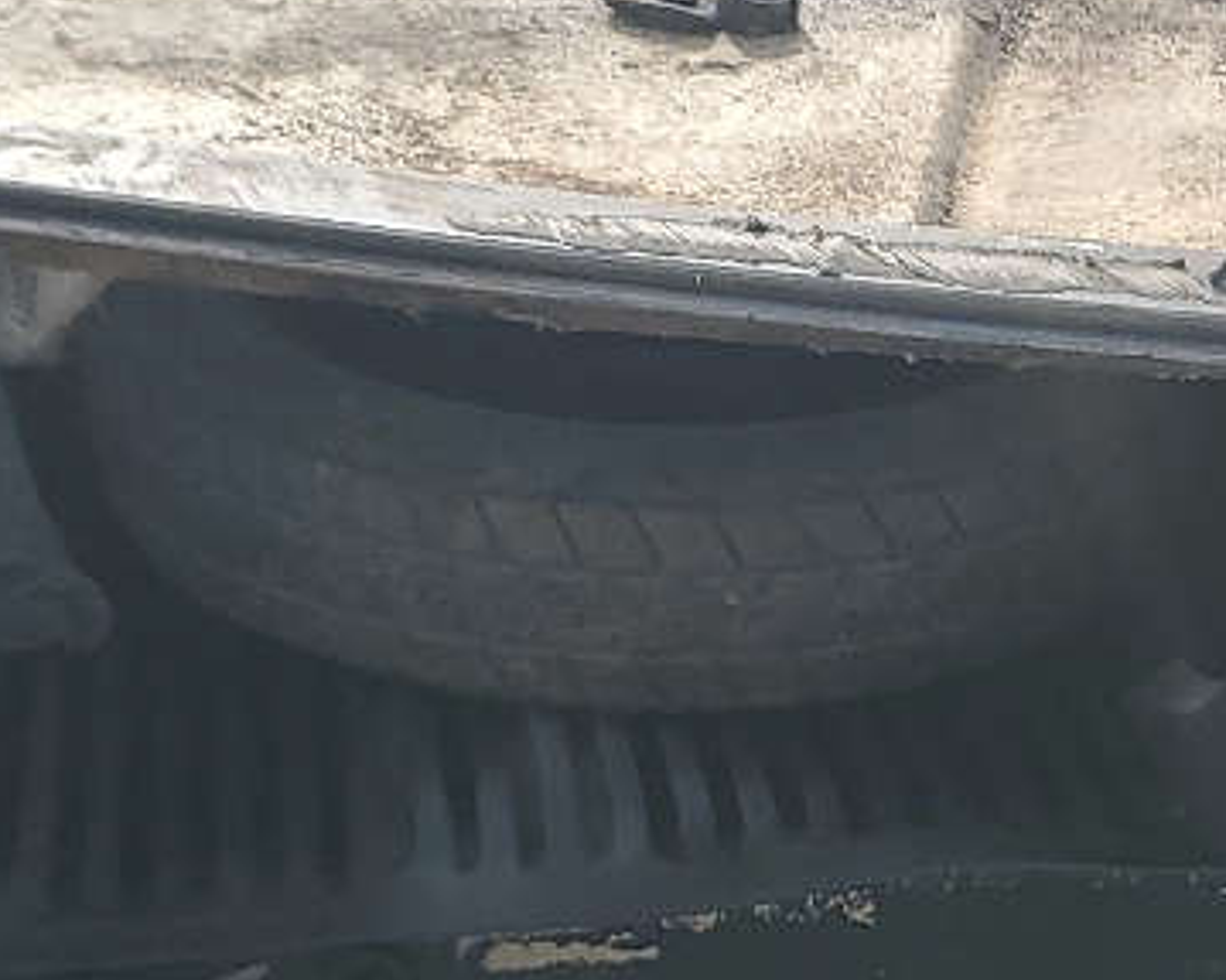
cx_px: 803
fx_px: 4099
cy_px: 960
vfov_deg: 13.5
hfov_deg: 17.0
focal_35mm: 113
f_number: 1.5
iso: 50
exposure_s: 1/2000
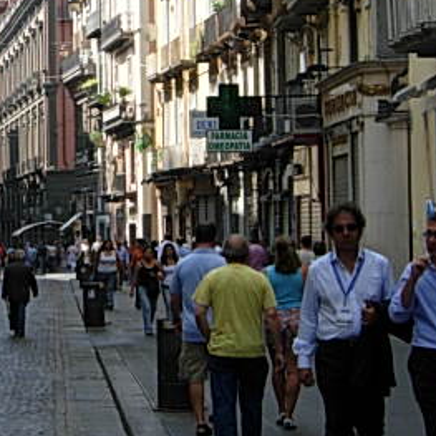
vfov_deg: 14.0
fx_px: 1767
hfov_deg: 13.8
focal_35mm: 124
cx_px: -43
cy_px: 121
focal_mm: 7.5
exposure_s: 1/186
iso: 50
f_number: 4.8
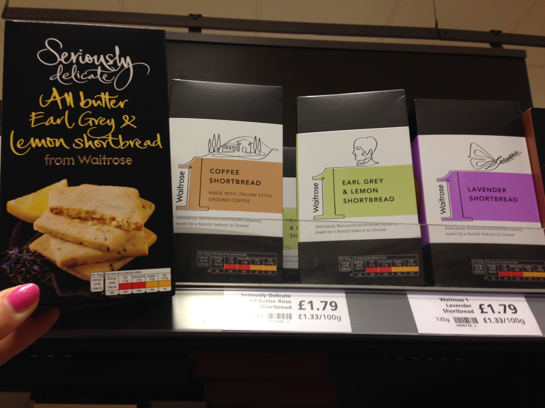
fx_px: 520
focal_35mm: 33
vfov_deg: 42.9
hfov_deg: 55.4
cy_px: 204
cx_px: 272
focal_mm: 4.12
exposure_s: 1/24
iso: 50
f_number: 2.4
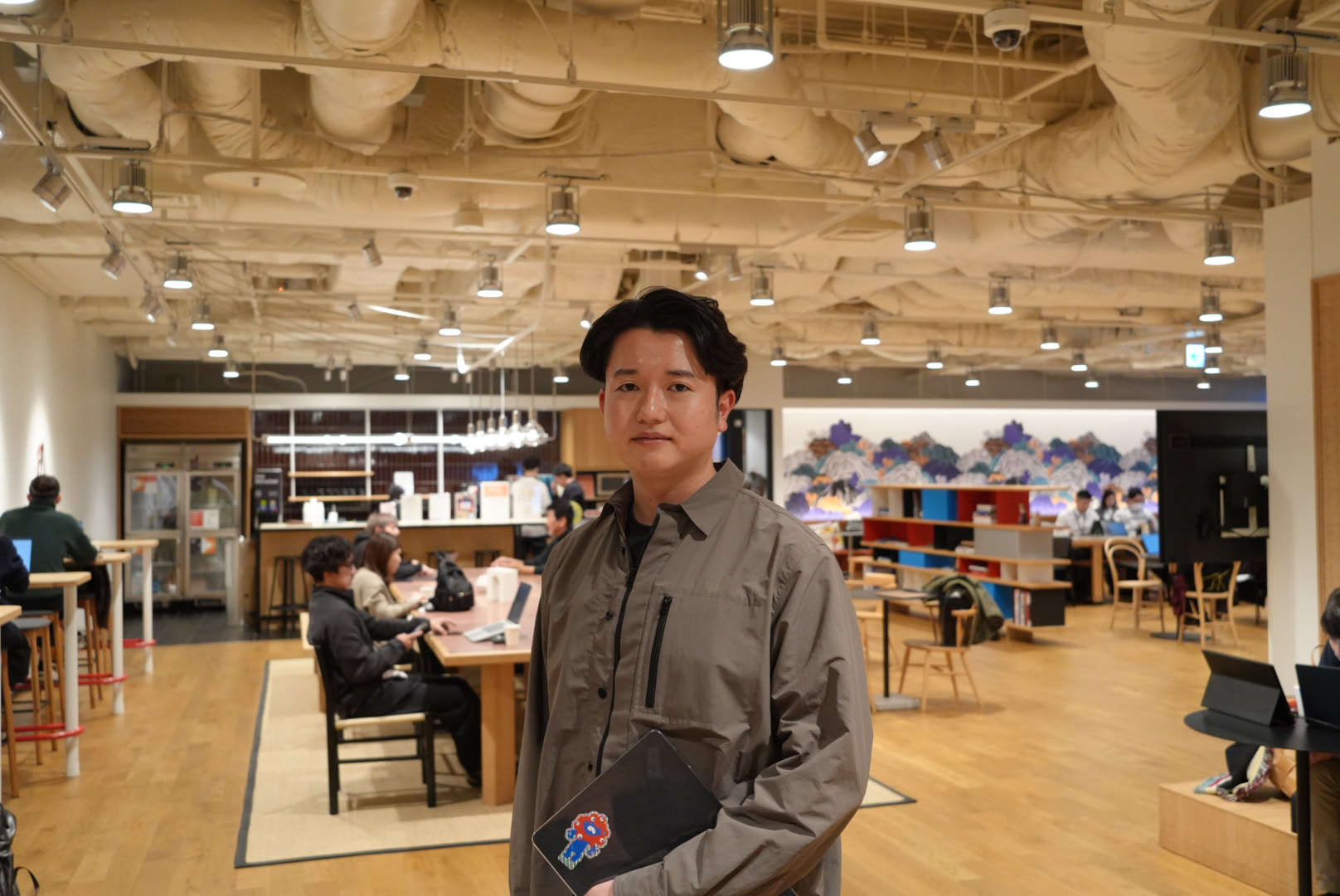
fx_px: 1266
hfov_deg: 55.8
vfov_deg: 38.9
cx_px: 670
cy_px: 448
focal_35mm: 34
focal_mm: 34
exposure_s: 1/160
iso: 2500
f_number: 4.5
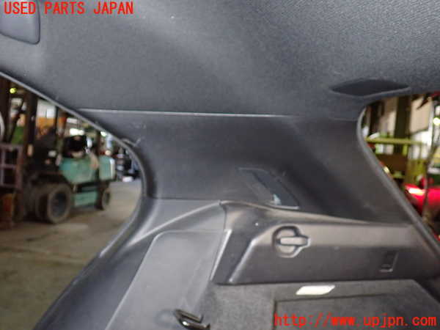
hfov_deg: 60.0
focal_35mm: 30
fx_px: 381
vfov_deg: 46.8
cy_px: 165
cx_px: 220
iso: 800
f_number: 6.3
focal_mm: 5.4
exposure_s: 1/30
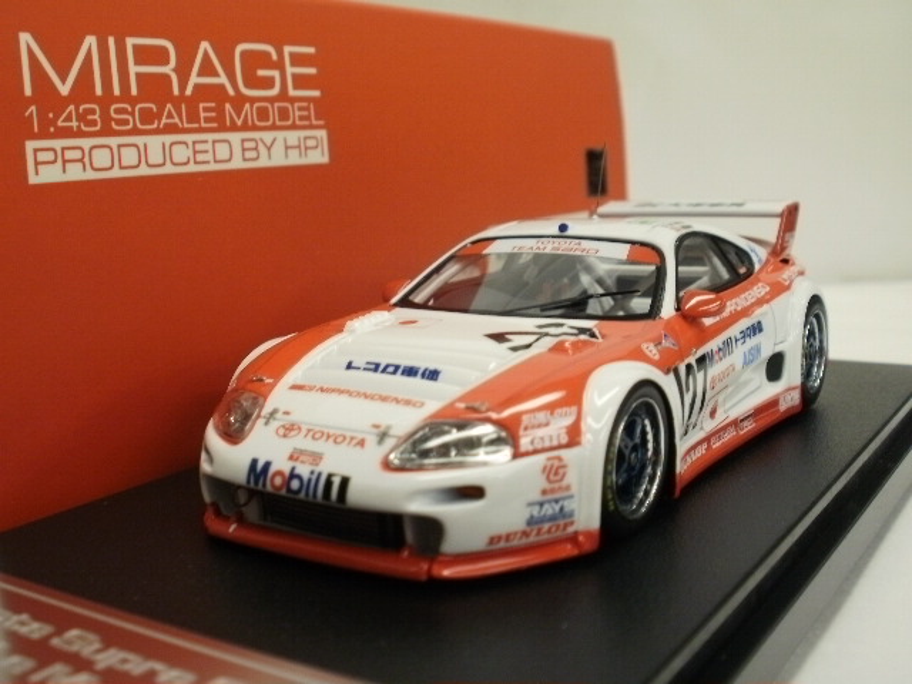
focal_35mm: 44
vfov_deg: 32.9
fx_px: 1159
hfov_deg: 42.9
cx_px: 456
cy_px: 342
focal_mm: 7.7
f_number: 4
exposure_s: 1/20
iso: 125
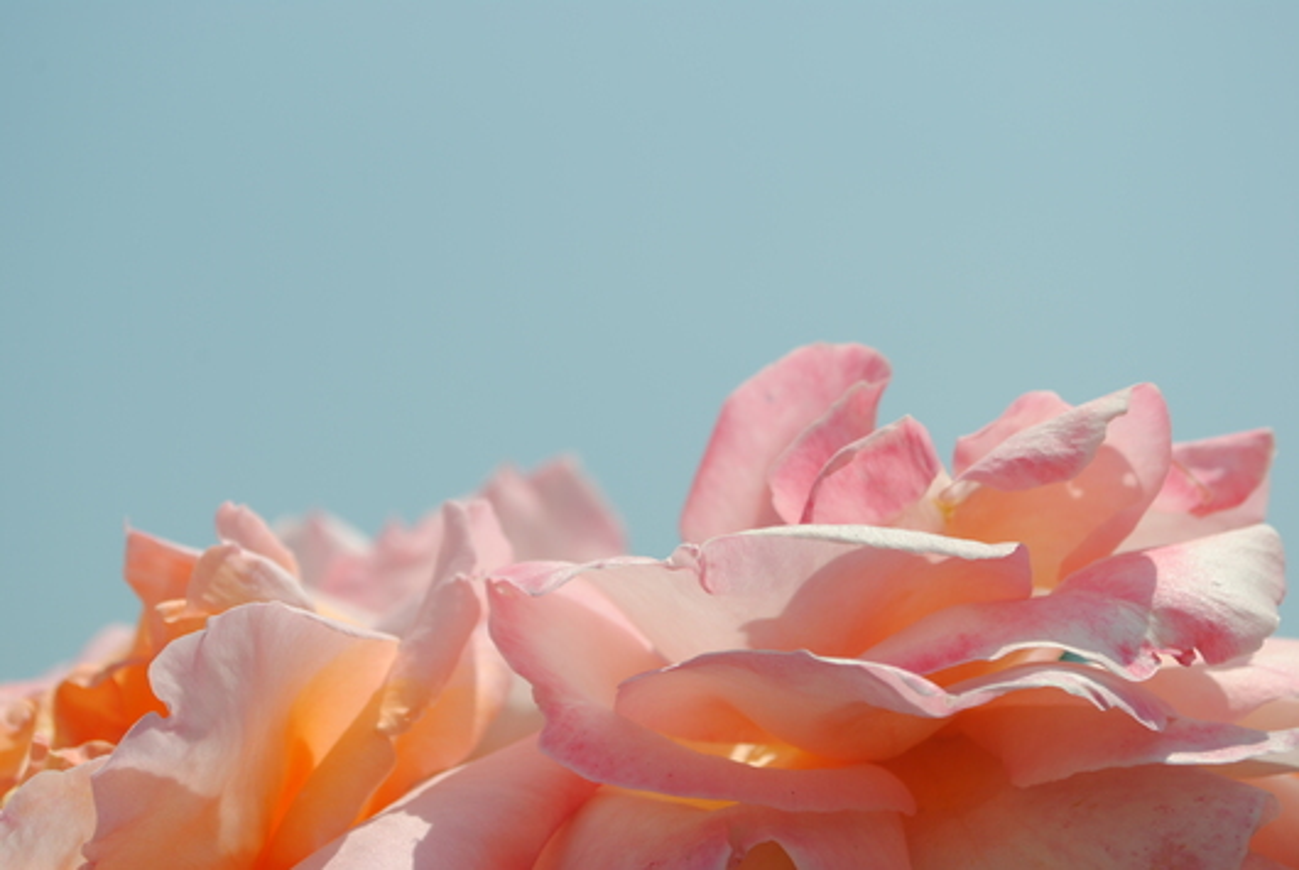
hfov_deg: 24.6
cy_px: 435
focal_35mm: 82
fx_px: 2981
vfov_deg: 16.6
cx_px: 650
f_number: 7.1
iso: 100
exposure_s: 1/640
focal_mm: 55
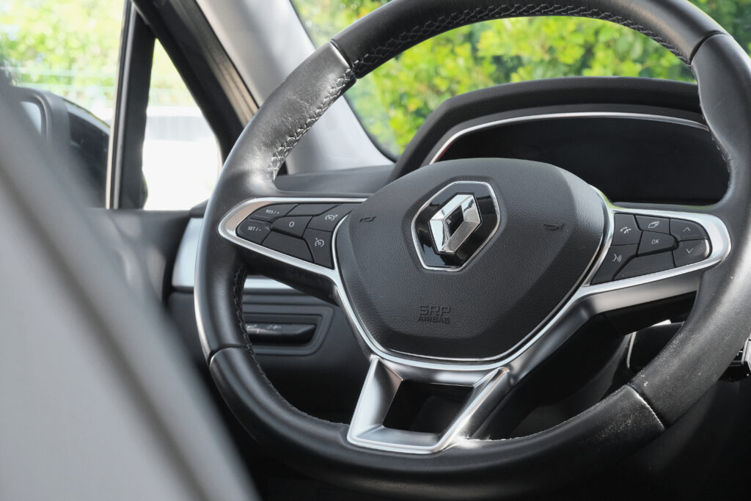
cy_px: 250
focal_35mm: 68
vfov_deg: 20.0
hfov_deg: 29.7
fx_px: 1419
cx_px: 376
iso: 2000
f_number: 9
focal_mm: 45
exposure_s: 1/80
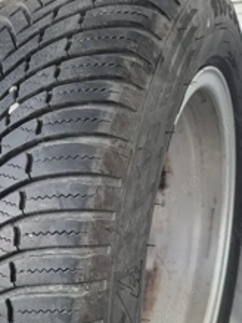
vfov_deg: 43.9
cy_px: 227
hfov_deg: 33.8
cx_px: 68
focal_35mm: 42
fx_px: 392
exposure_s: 1/100
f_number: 1.8
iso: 1000
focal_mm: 5.4
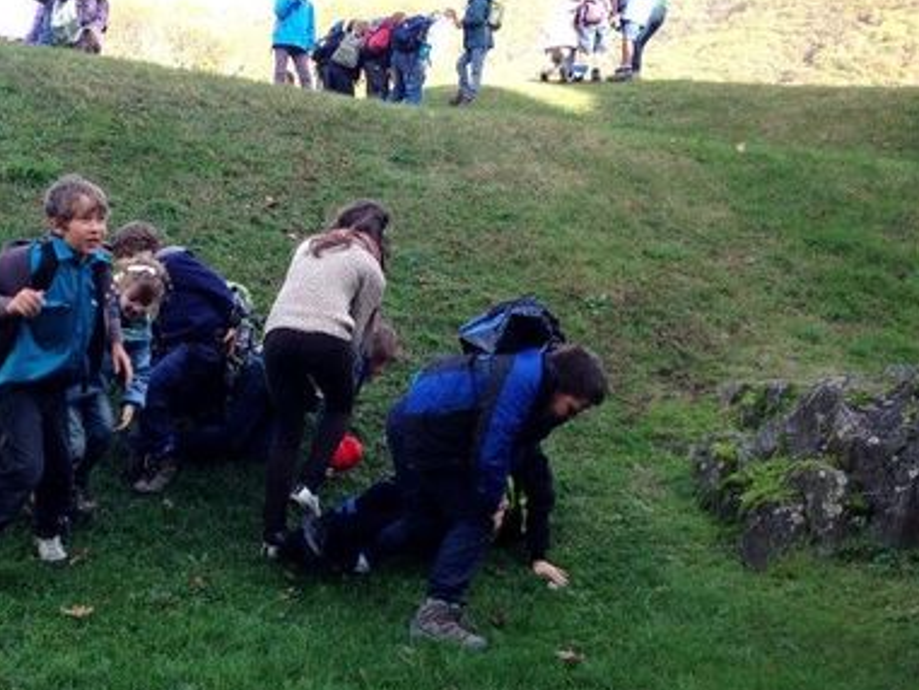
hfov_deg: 36.1
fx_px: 1381
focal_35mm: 52
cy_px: 318
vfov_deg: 28.0
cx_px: 256
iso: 50
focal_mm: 4.12
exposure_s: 1/188
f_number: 2.4
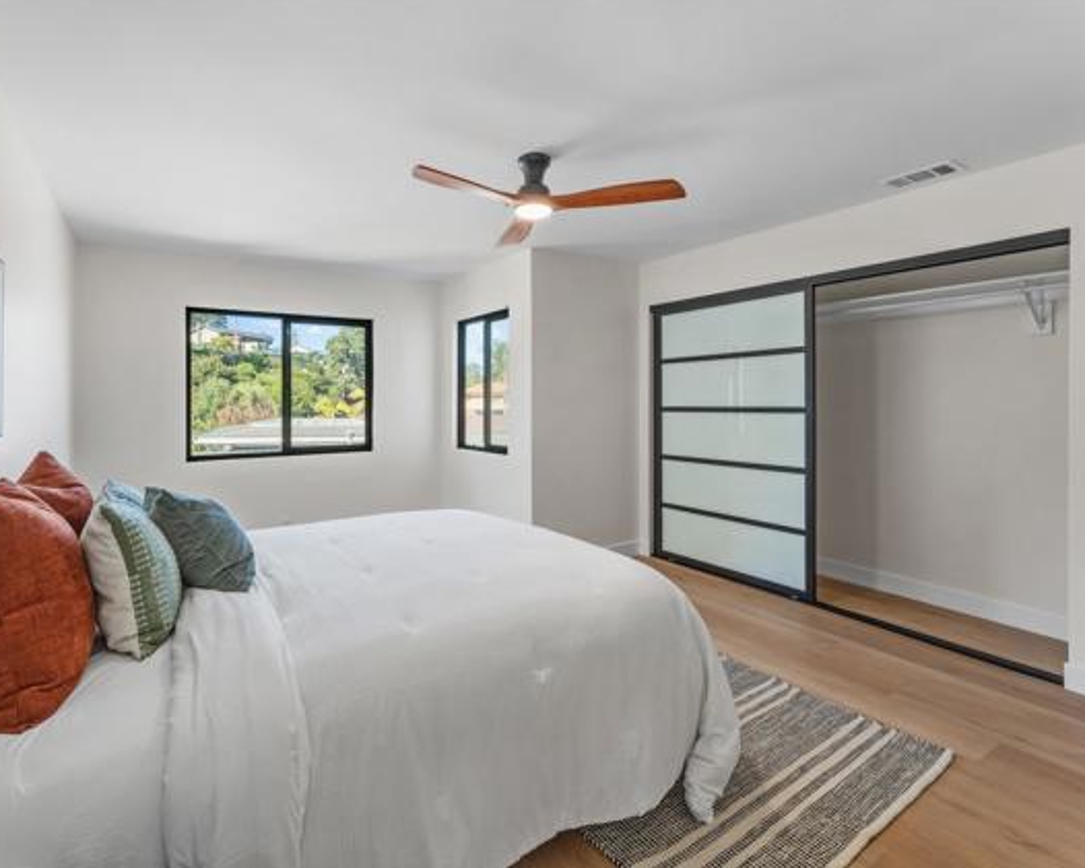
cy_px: 432
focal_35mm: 16
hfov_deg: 92.6
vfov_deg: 80.4
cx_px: 470
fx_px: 514
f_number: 11
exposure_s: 1/6
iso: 640
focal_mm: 14
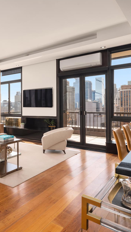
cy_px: 115
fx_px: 167
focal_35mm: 27
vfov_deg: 69.9
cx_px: -5
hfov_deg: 37.5
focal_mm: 17
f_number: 16
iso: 640
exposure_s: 1/13
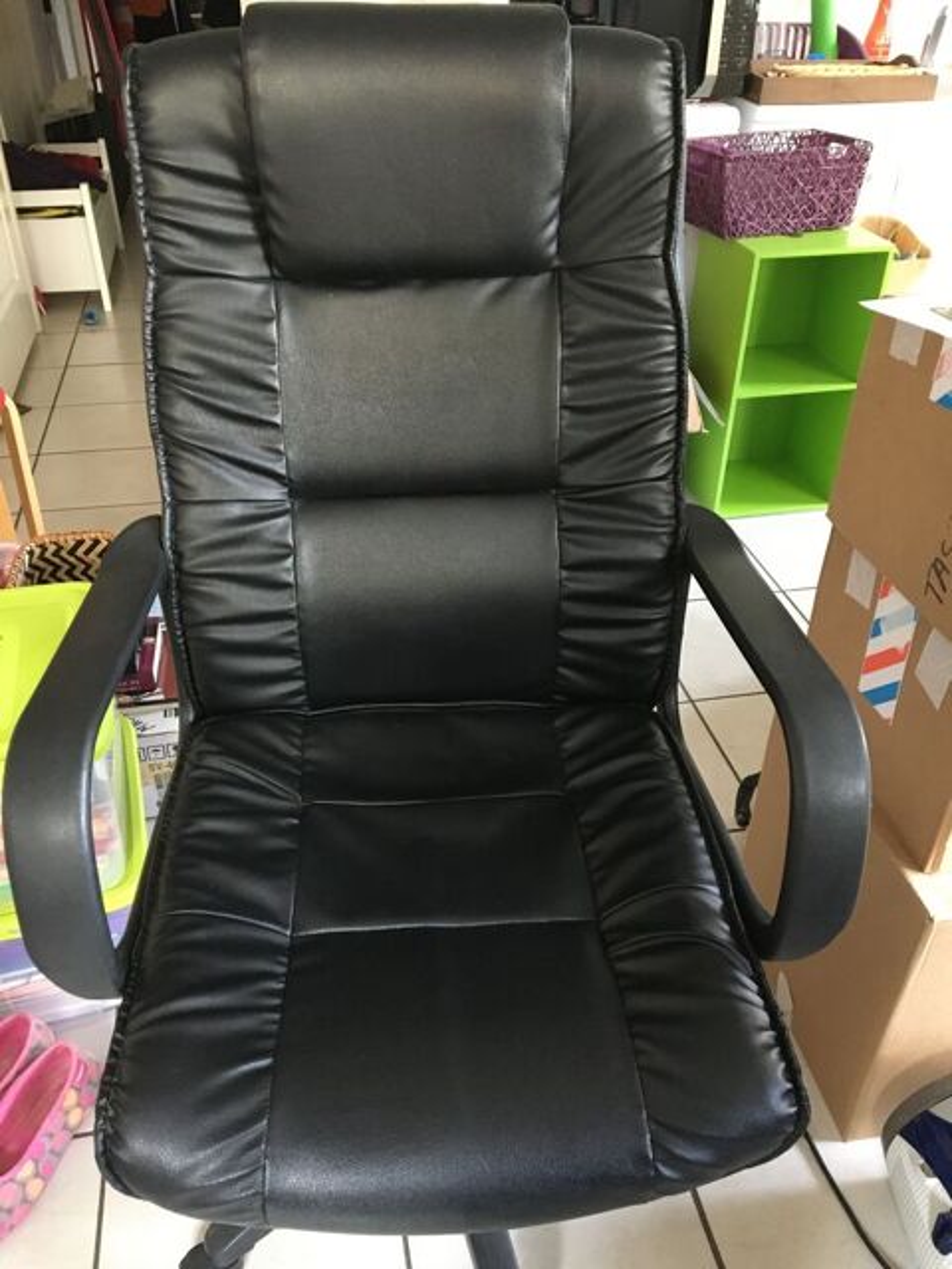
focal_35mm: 29
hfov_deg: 48.2
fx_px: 1063
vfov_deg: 61.7
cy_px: 634
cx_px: 476
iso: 250
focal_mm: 4.15
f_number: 2.2
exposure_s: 1/17
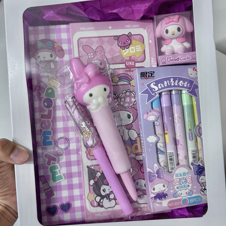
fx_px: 229
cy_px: 100
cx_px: 112
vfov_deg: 52.4
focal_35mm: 31
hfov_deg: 52.5
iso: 160
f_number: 1.5
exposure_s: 1/60
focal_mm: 5.7
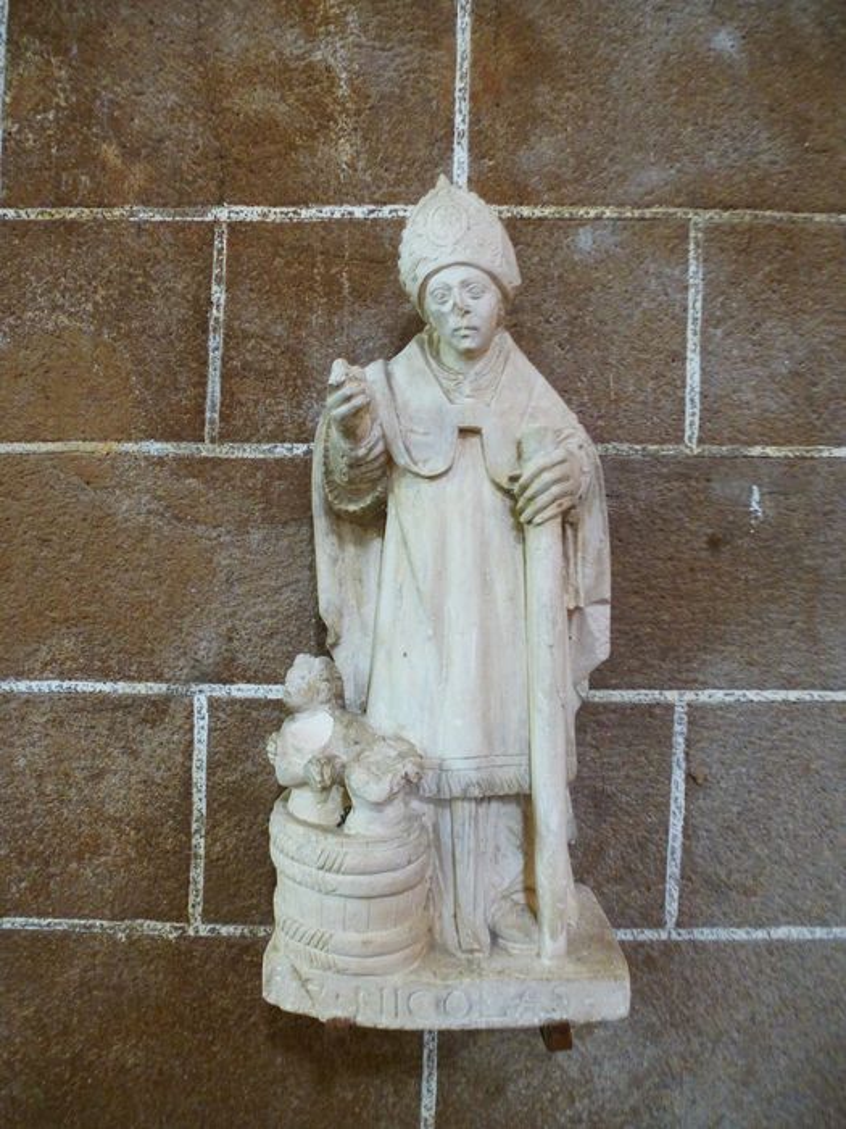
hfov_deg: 56.8
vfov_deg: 71.6
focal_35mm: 24
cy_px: 564
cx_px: 423
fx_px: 782
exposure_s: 1/5
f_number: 3.3
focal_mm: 4.3
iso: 400
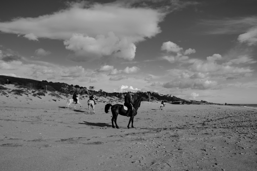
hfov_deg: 67.4
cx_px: 128
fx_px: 193
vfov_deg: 47.9
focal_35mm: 27
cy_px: 86
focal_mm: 18
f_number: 9
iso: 125
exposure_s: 1/125
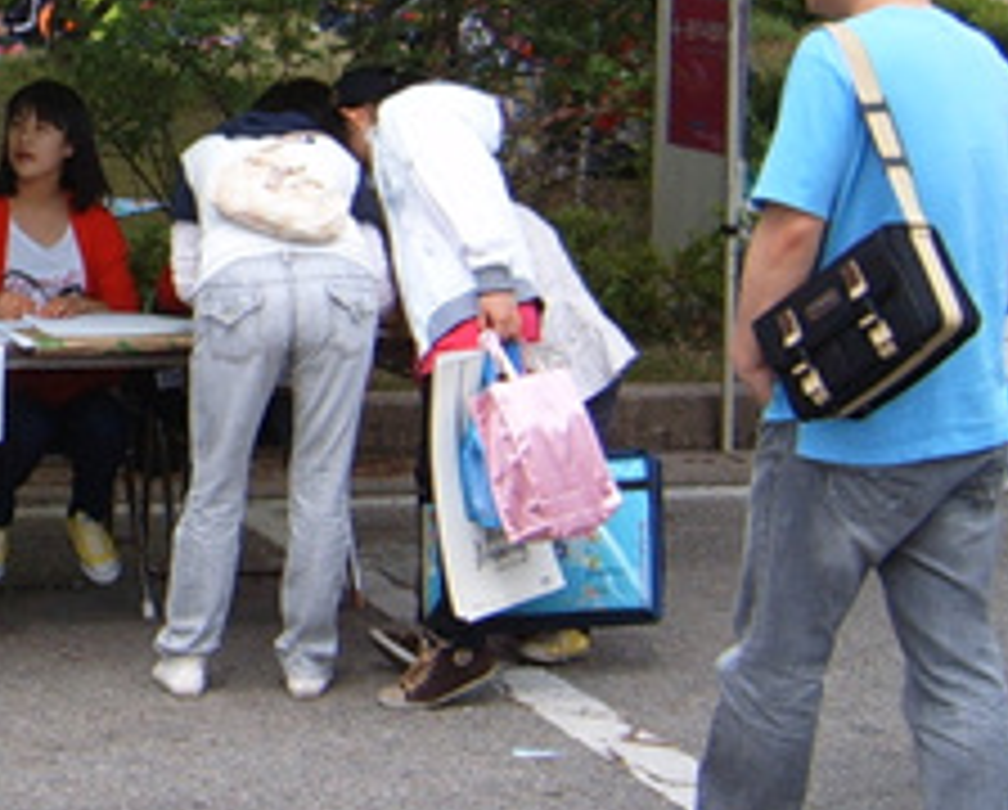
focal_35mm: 103
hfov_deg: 17.6
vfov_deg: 14.9
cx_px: -256
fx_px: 3078
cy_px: 230
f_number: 6
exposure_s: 1/125
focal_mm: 6.2
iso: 63
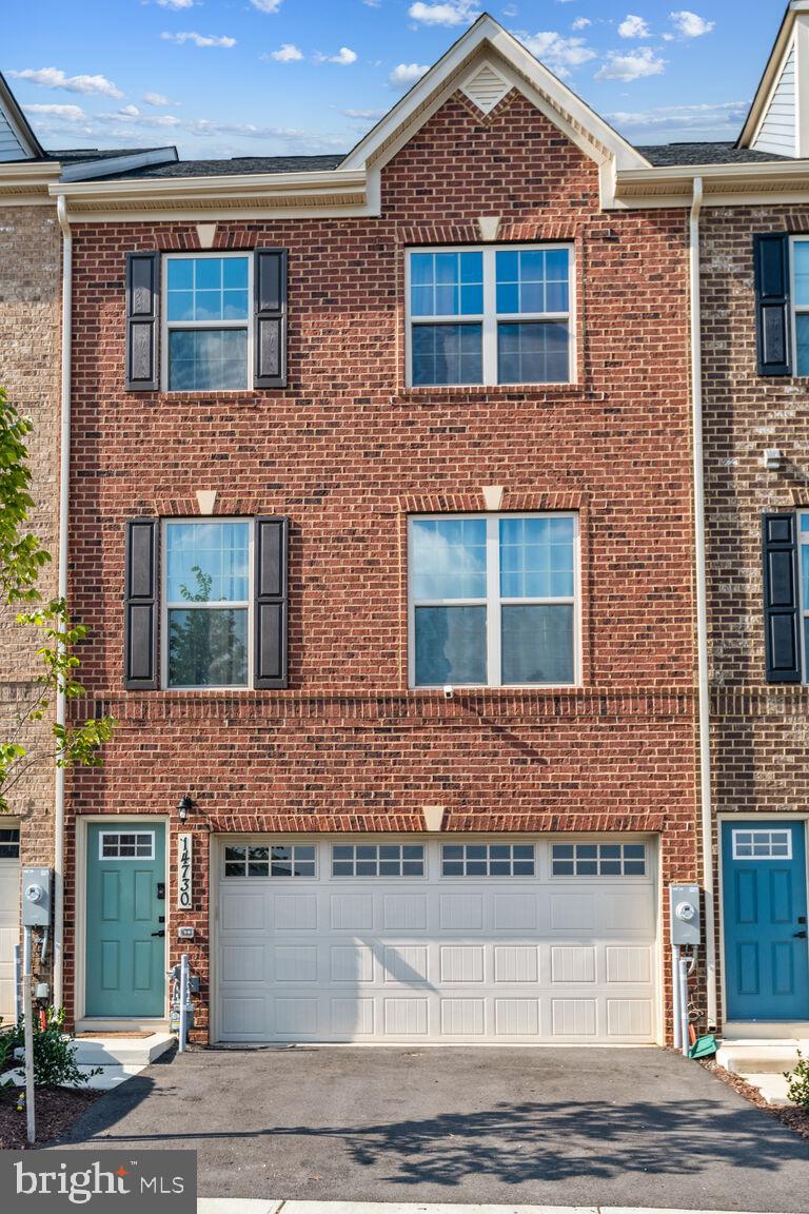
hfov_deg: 37.9
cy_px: 607
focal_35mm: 35
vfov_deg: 54.4
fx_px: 1180
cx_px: 404
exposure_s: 1/500
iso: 200
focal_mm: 35
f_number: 8
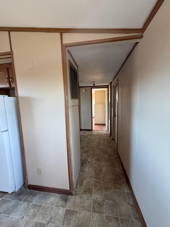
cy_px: 114
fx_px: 92
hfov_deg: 85.7
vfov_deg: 102.1
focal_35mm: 14
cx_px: 85
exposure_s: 1/88
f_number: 2.2
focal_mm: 2.22
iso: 400
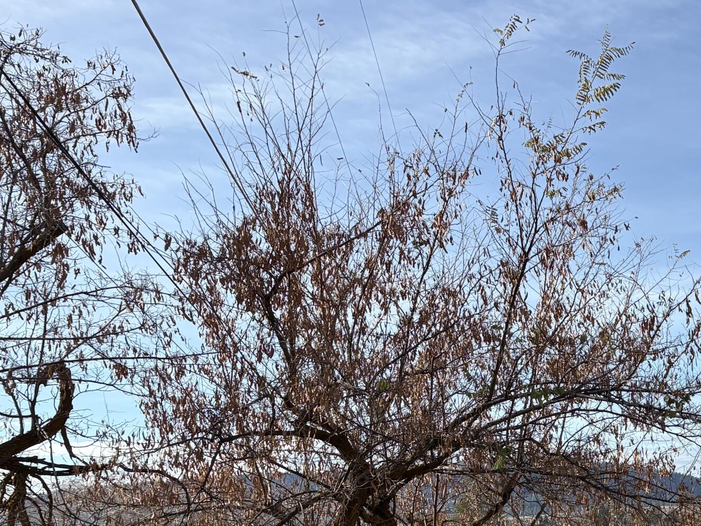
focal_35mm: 59
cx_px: 752
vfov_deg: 23.9
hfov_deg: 29.7
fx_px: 1195
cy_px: 501
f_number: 1.6
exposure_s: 1/2747
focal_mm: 5.96
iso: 50
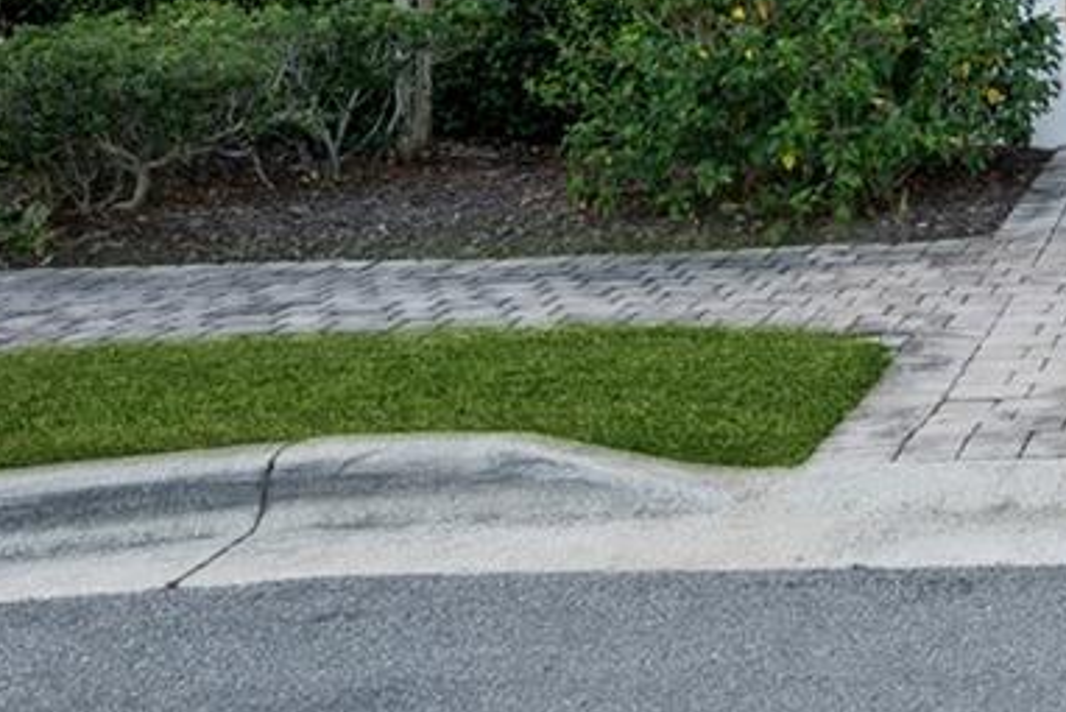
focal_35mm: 67
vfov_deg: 19.1
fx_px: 1985
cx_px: 1370
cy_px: -165
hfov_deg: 25.9
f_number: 9
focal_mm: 16
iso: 200
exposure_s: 1/250
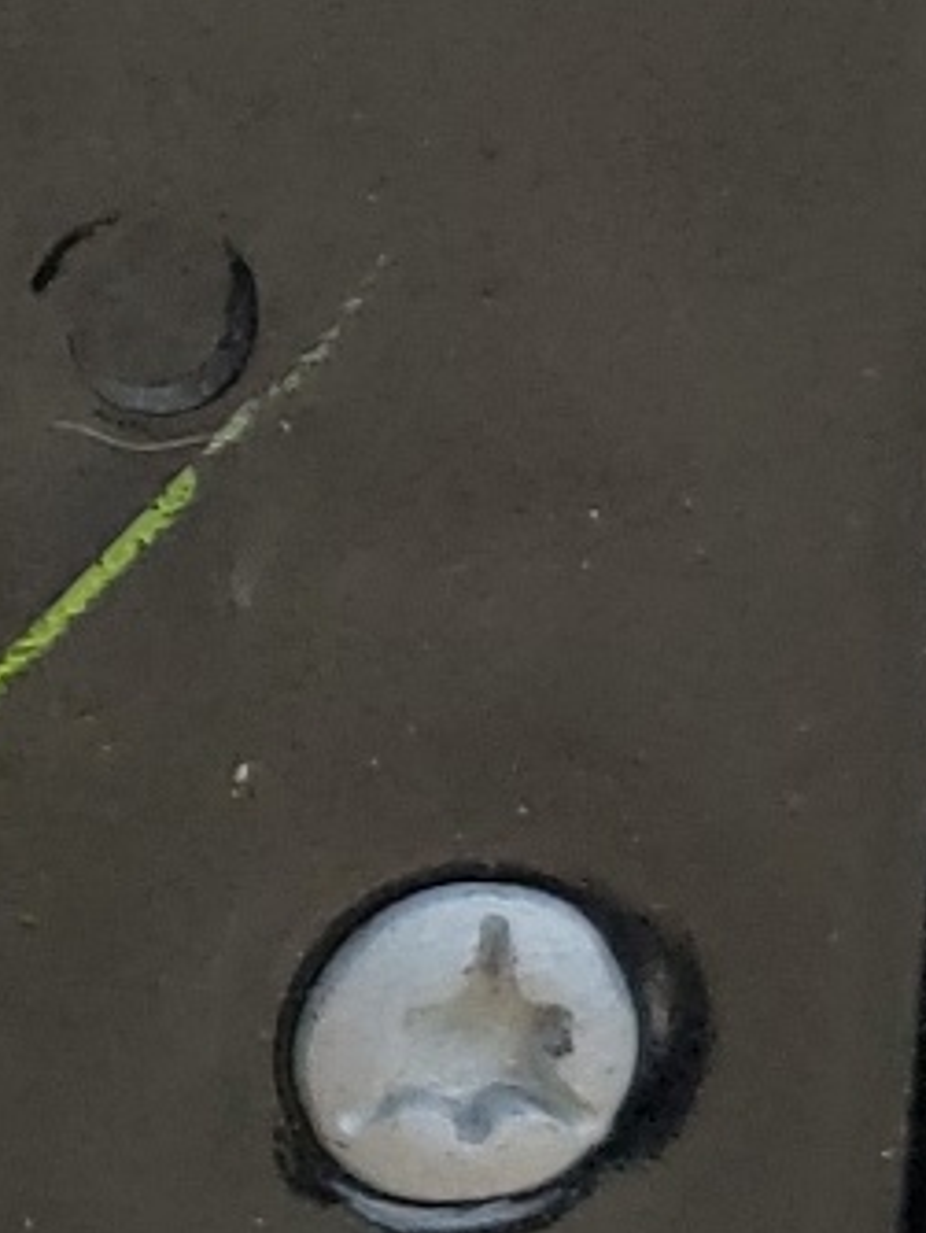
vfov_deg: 11.8
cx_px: -1745
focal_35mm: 166
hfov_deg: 7.9
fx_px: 5913
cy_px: 1202
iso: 50
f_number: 1.5
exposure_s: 1/1429
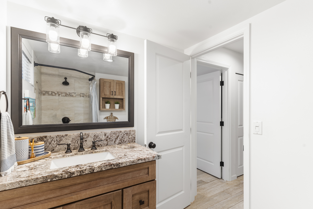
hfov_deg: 93.3
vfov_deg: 70.4
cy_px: 104
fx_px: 148
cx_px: 156
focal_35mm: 17
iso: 100
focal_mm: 17
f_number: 8
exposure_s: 1.3
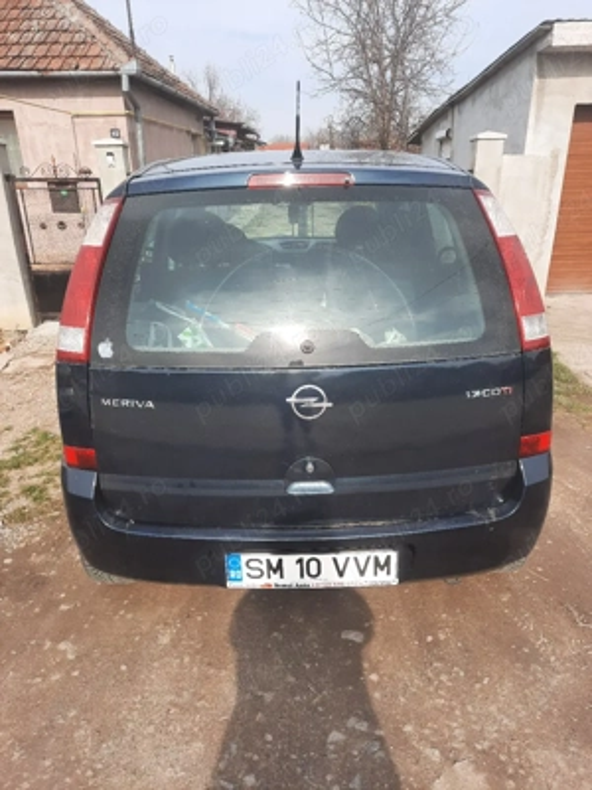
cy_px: 395
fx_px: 570
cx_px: 296
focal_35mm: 25
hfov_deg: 54.9
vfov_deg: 69.4
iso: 32
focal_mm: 4.6
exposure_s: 1/588
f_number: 2
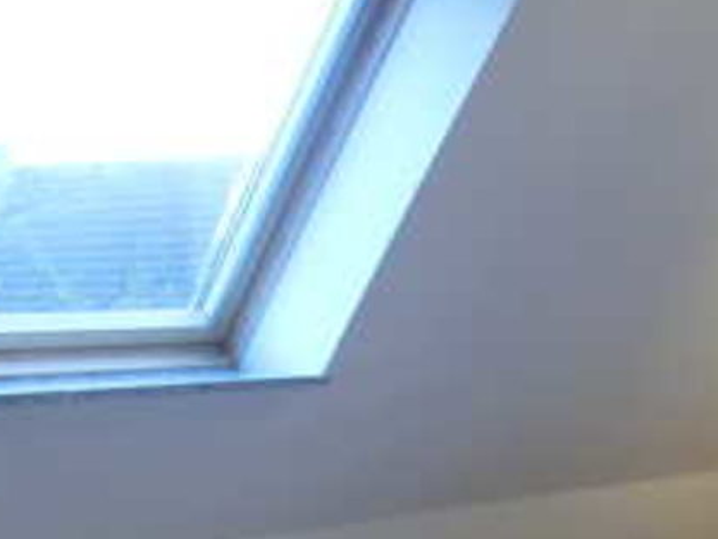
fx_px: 1432
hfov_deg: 26.9
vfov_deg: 20.4
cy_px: 575
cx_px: 678
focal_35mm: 69
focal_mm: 4.24
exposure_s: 1/60
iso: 640
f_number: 3
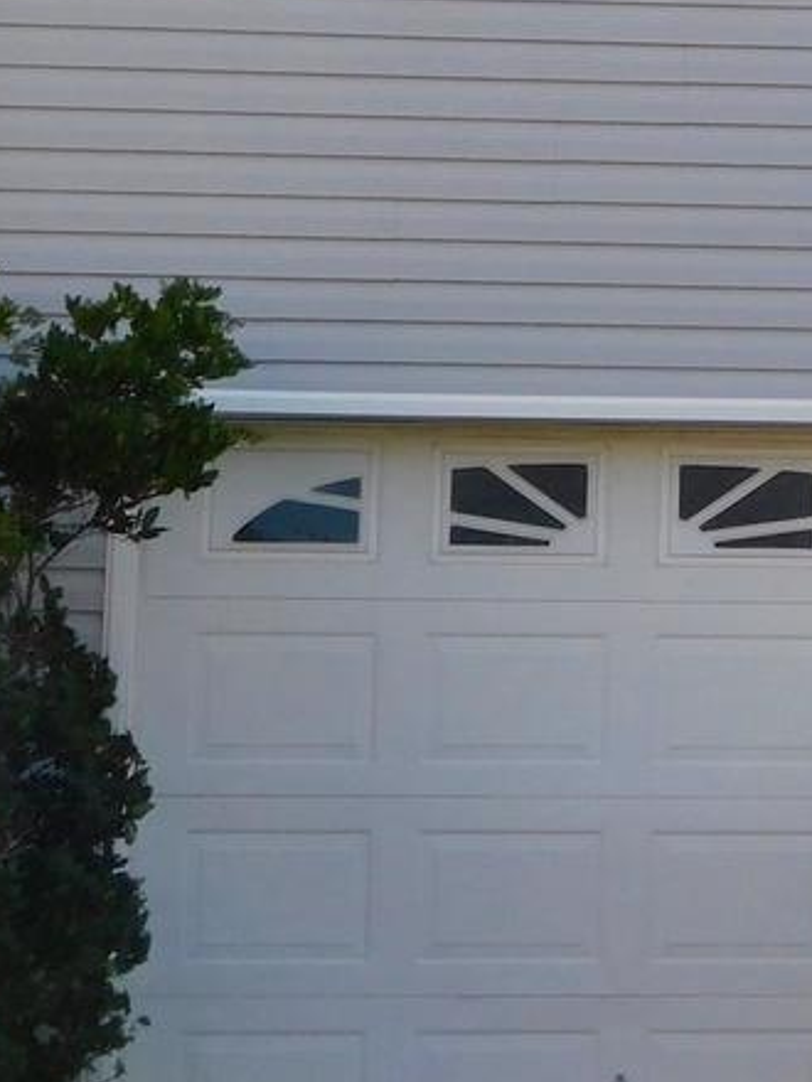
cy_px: -234
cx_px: 1152
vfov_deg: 12.3
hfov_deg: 9.2
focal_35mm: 157
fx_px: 4910
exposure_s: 1/500
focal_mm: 8
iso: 125
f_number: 3.7
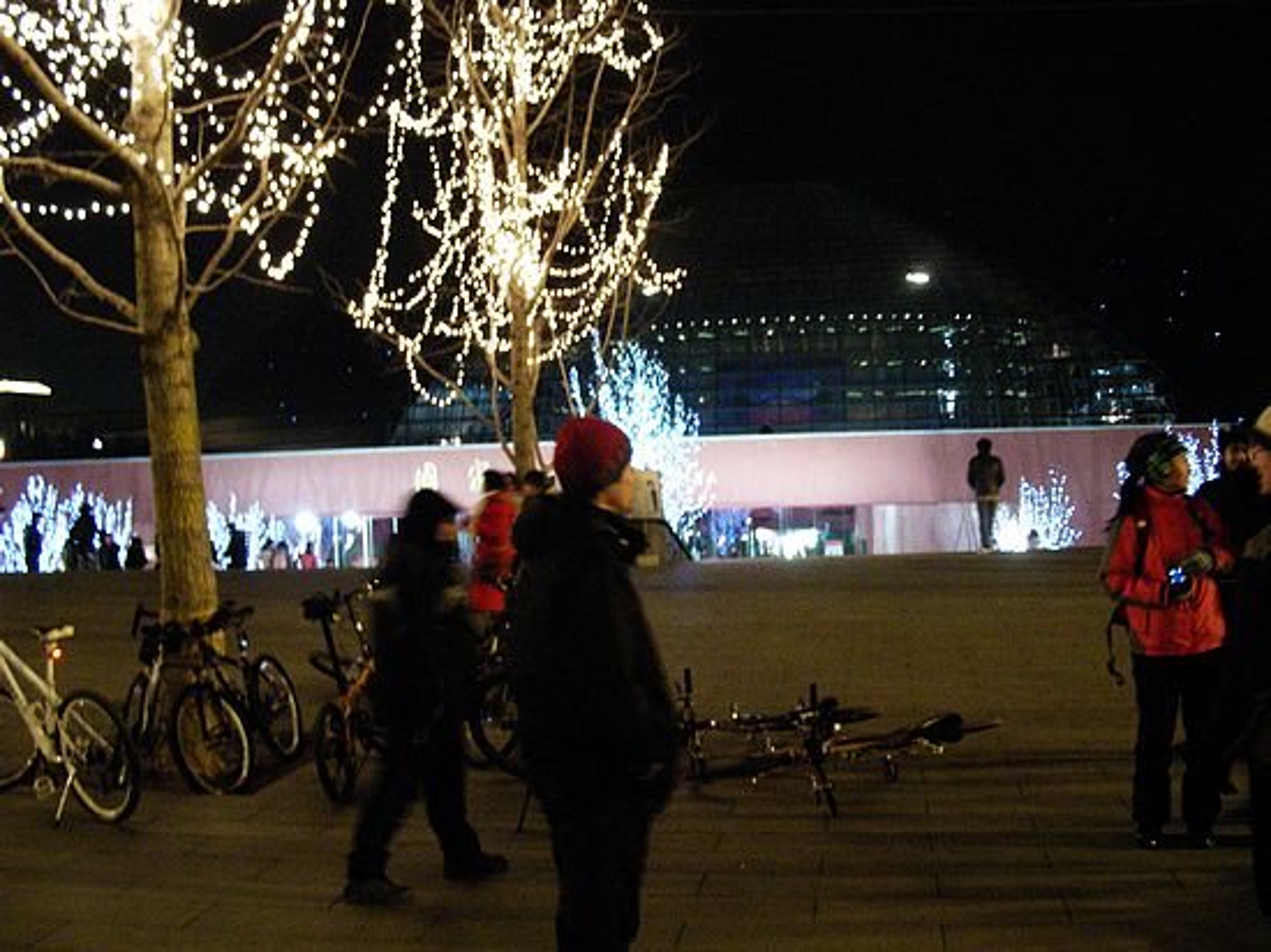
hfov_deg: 49.0
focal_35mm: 38
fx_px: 1395
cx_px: 636
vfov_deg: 37.7
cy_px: 476
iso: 382
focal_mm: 6.3
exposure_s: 1/8
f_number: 3.5
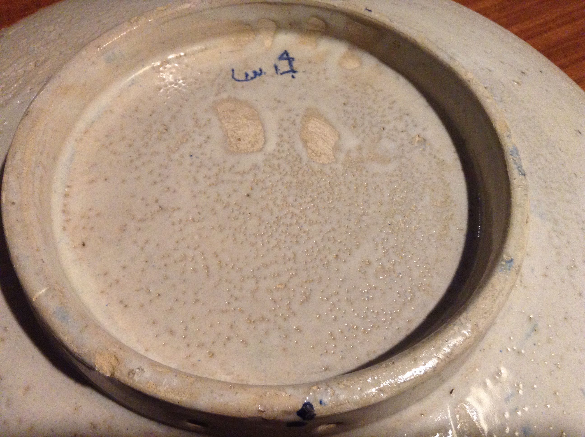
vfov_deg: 42.8
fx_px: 557
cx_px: 292
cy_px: 218
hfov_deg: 55.4
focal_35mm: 33
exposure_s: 1/24
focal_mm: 3.3
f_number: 2.4
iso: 200
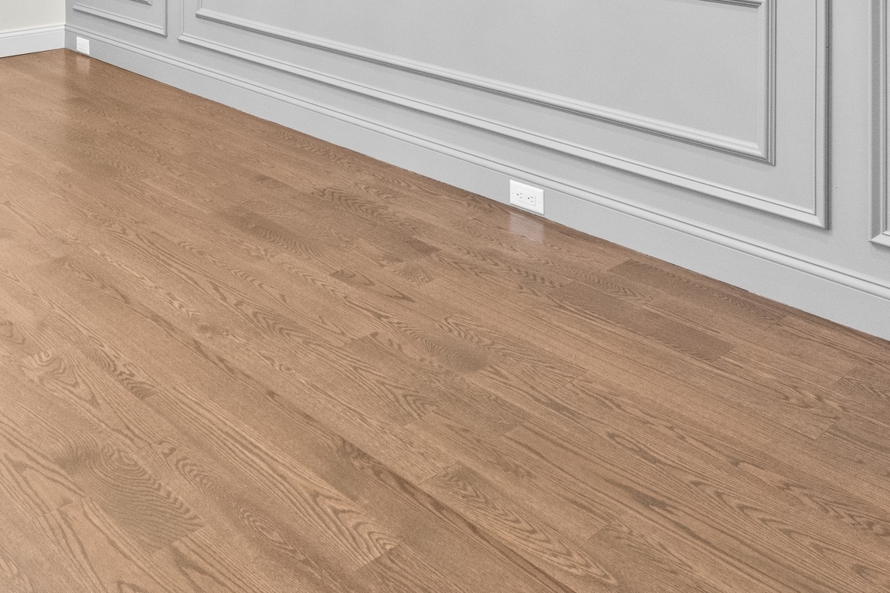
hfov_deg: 44.6
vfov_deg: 27.3
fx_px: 1015
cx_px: 158
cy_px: -179
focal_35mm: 41
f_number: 9
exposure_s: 1/30
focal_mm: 15.4
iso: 4000
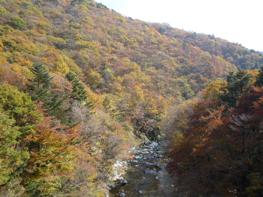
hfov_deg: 69.4
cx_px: 132
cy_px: 98
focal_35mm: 25
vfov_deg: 54.9
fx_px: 190
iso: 100
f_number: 2.8
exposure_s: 1/400
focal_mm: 4.4
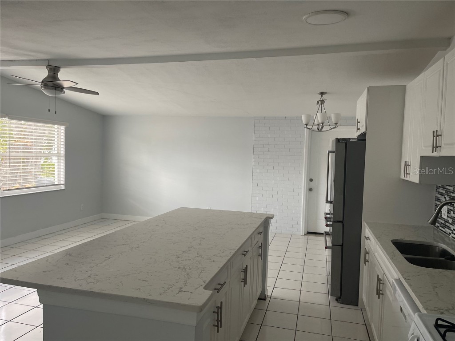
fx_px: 342
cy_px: 170
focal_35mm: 26
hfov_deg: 67.3
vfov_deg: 53.1
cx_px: 228
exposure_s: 1/111
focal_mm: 5.1
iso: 125
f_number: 1.6
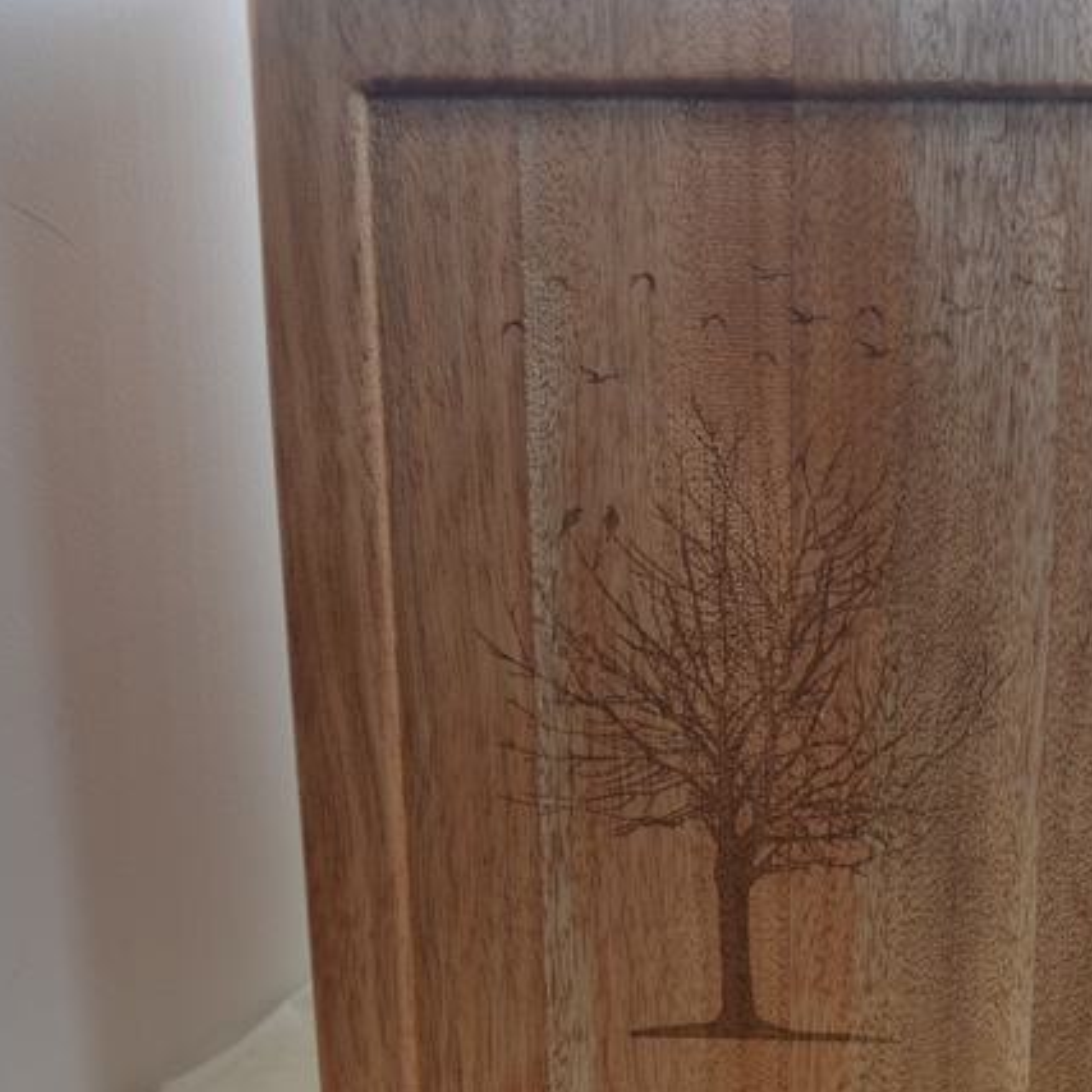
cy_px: 675
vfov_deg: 27.6
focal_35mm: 62
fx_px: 2213
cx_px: 831
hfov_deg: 27.3
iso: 500
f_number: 4.2
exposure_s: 1/60
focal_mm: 26
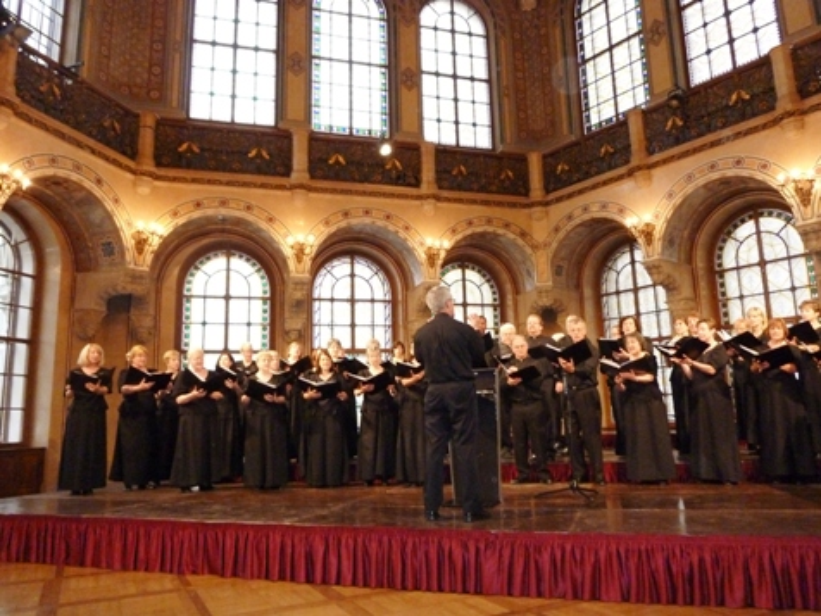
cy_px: 308
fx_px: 593
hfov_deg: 69.4
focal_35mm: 25
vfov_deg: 54.9
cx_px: 410
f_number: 3.3
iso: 640
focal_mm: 4.5
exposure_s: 1/30
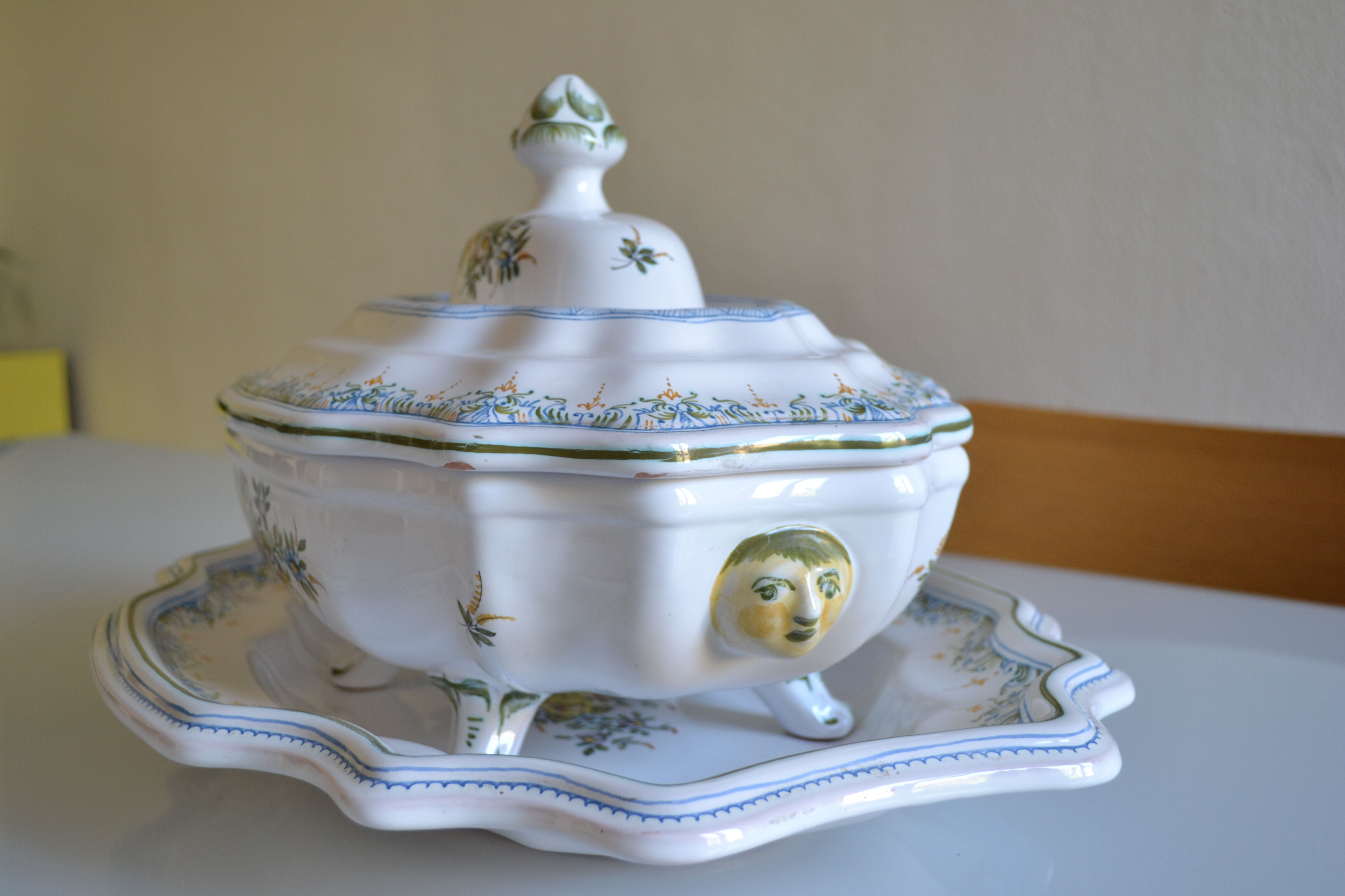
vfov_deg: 31.9
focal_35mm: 42
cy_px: 448
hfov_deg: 46.4
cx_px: 672
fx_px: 1569
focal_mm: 28
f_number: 4.5
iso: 400
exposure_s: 1/30
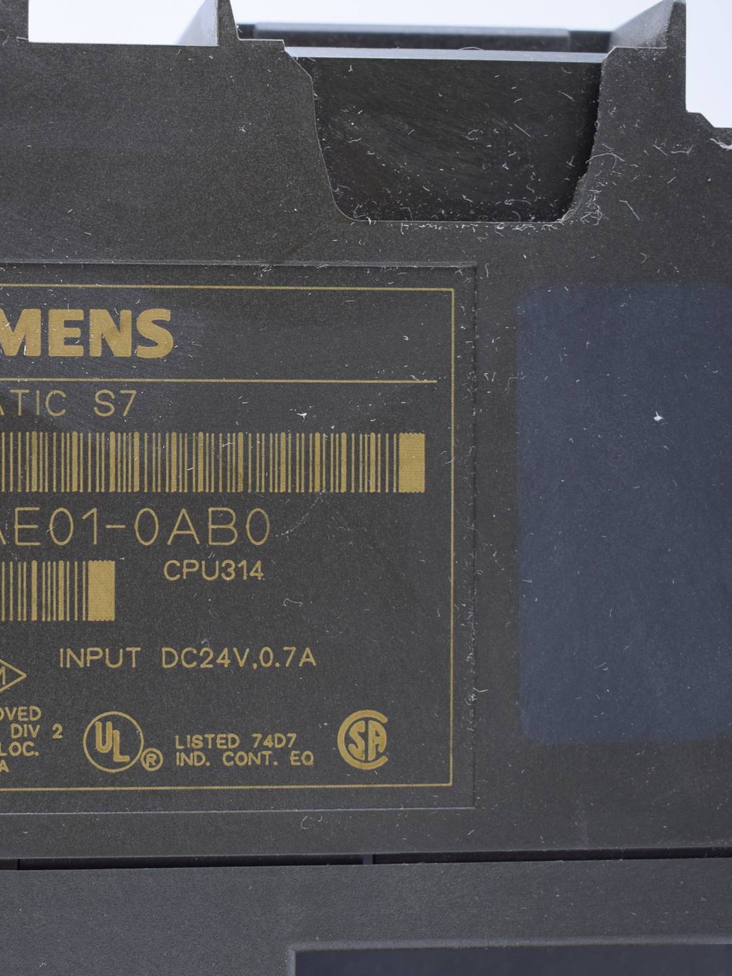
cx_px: 13
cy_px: 488
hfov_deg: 21.0
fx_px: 1910
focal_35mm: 68
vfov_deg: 28.7
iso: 400
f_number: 5.6
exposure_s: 1/125
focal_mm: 31
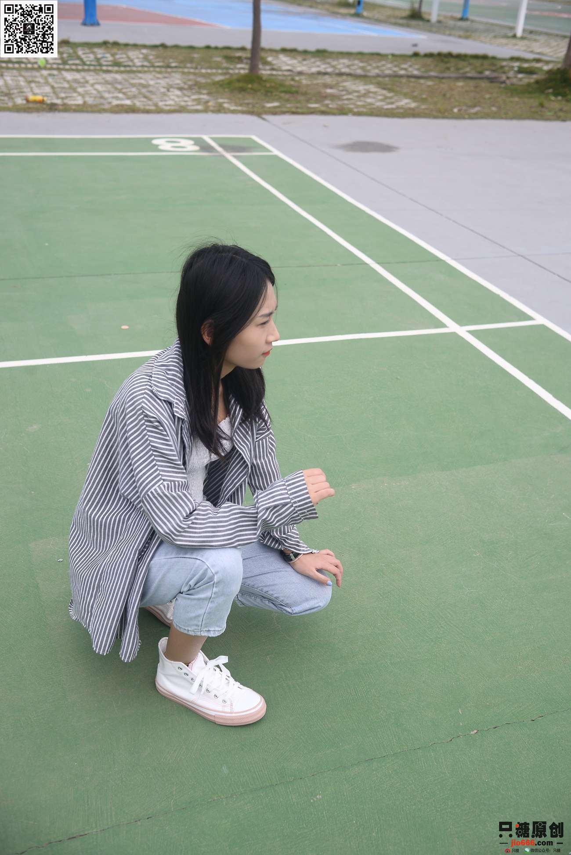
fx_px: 832
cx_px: 286
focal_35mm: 35
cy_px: 428
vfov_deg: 54.4
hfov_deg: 37.9
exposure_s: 1/500
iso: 100
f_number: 5.6
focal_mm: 35
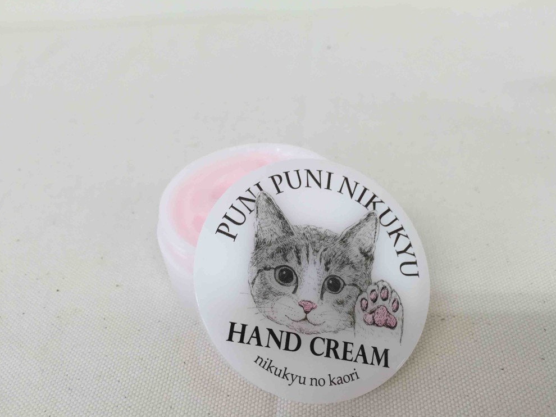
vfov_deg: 46.8
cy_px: 213
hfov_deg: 60.0
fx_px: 482
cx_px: 283
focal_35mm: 30
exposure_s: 1/120
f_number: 2.2
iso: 50
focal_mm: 4.15
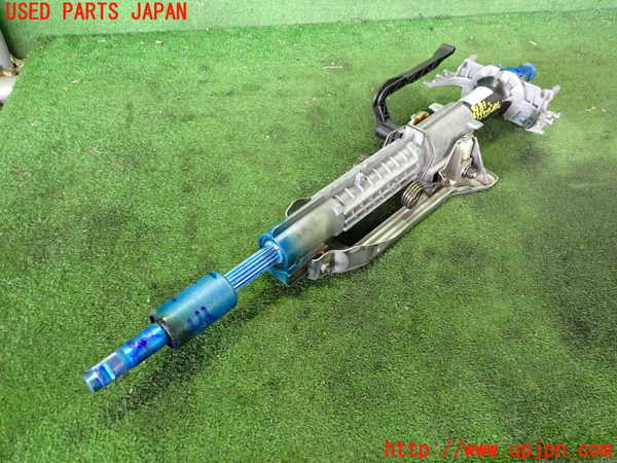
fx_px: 535
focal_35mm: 30
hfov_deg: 60.0
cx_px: 308
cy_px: 232
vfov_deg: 46.8
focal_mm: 5.4
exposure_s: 1/30
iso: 400
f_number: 2.3
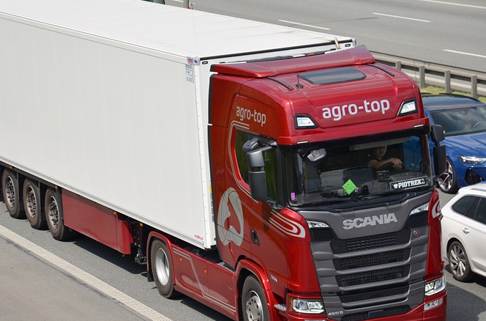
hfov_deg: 13.4
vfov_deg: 8.9
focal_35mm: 154
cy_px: 171
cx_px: 205
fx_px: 2067
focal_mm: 85
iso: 125
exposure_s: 1/1000
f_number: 5.6
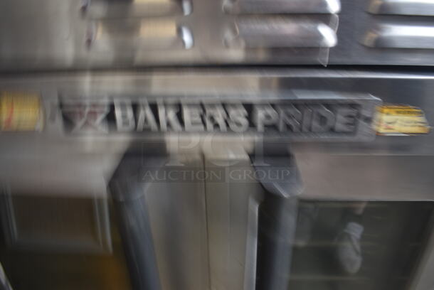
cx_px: 217
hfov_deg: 67.3
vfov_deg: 48.0
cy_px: 145
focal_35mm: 27
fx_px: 326
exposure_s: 1/30
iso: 100
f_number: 4
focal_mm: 18
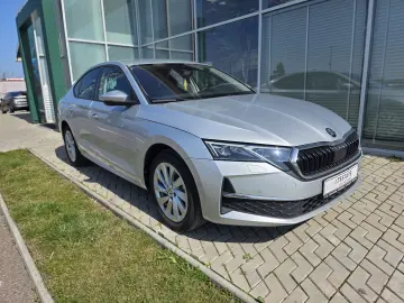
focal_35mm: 23
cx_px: 202
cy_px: 152
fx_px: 268
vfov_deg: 58.9
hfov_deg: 73.9
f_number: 1.7
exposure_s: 1/5296
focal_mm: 6.3
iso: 80
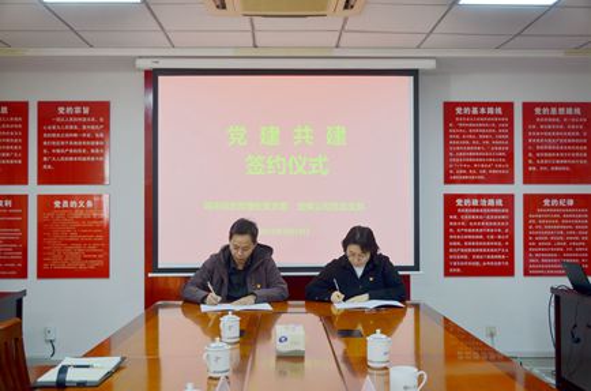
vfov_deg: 32.8
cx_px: 296
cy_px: 196
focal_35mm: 40
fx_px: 663
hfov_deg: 48.0
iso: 220
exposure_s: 1/90
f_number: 4
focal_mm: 27
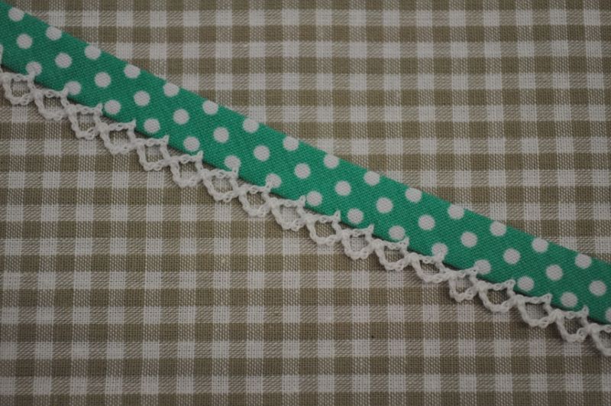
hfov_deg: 24.7
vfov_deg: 16.5
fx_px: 1398
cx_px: 306
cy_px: 203
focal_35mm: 82
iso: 720
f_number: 5.6
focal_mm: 55
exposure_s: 1/60
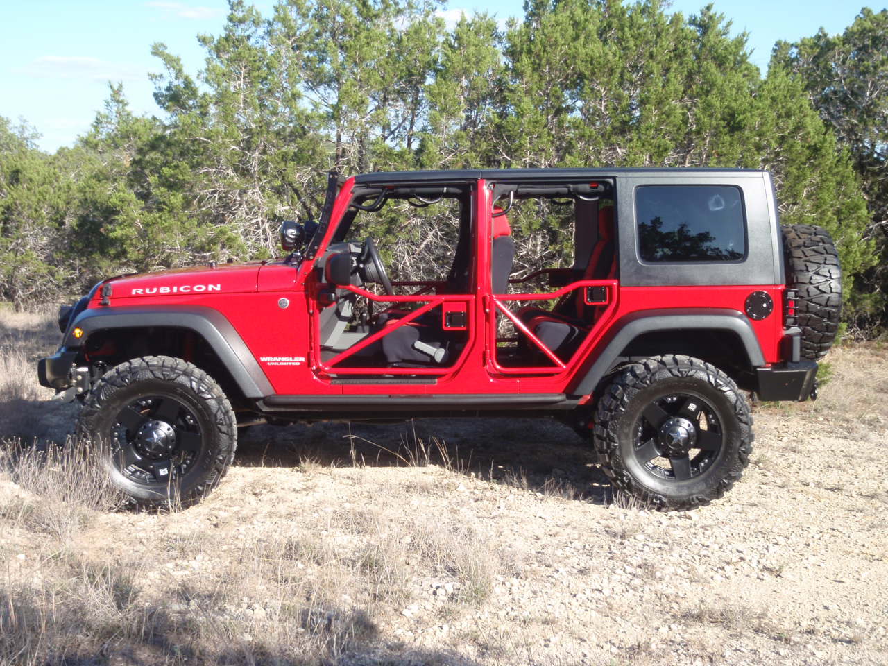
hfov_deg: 44.8
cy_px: 333
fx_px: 1077
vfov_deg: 34.3
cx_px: 444
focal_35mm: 42
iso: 64
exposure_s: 1/100
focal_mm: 7.57
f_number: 5
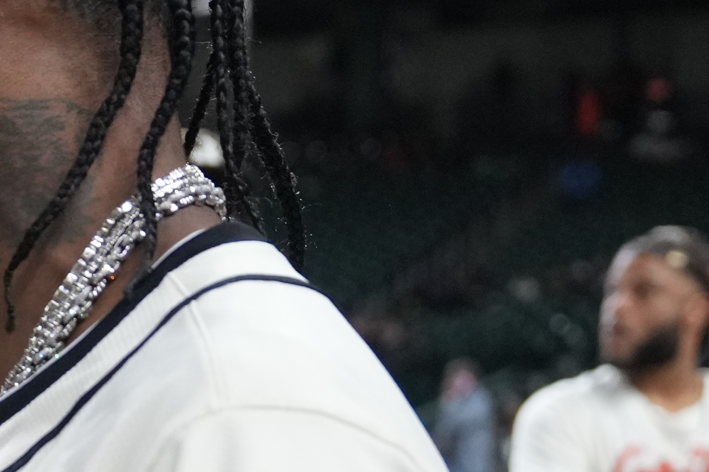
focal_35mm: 142
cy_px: 601
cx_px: -487
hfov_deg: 13.3
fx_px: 2796
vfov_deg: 9.5
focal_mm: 32
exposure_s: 1/1250
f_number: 2.8
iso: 2500
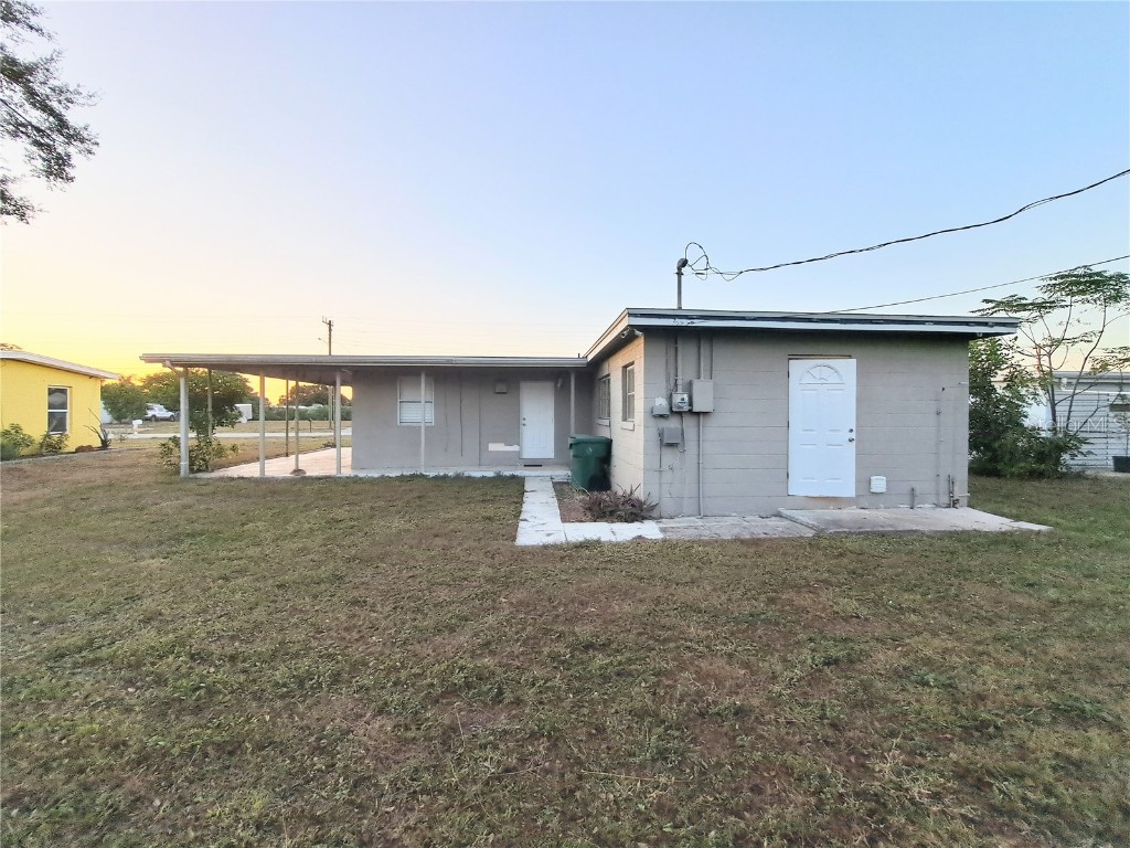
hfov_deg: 106.2
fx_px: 424
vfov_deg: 89.9
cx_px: 565
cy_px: 424
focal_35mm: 13
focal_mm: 1.74
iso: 50
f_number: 2.2
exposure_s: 1/175
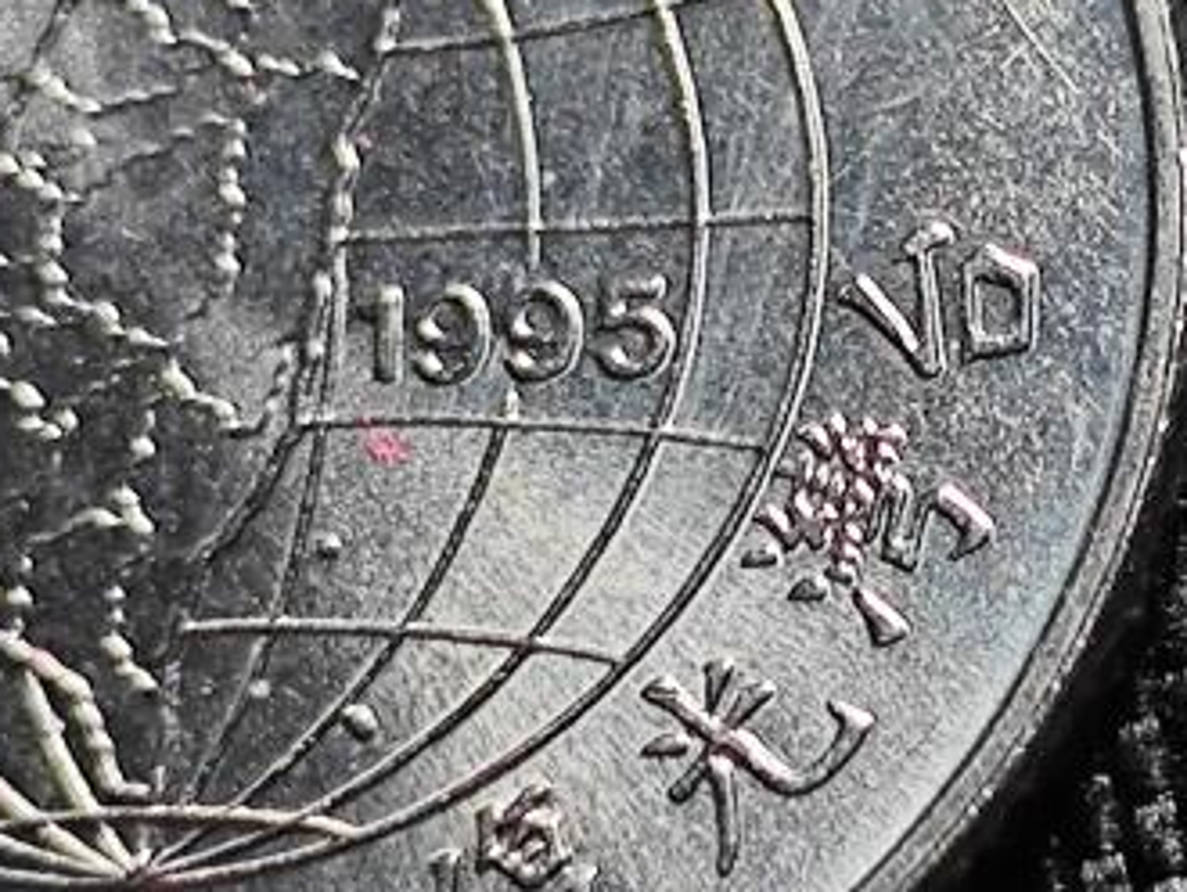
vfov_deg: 6.0
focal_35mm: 250
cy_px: 406
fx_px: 8579
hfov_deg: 7.8
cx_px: 1378
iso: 80
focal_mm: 5.84
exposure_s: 1/73.2
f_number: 1.6
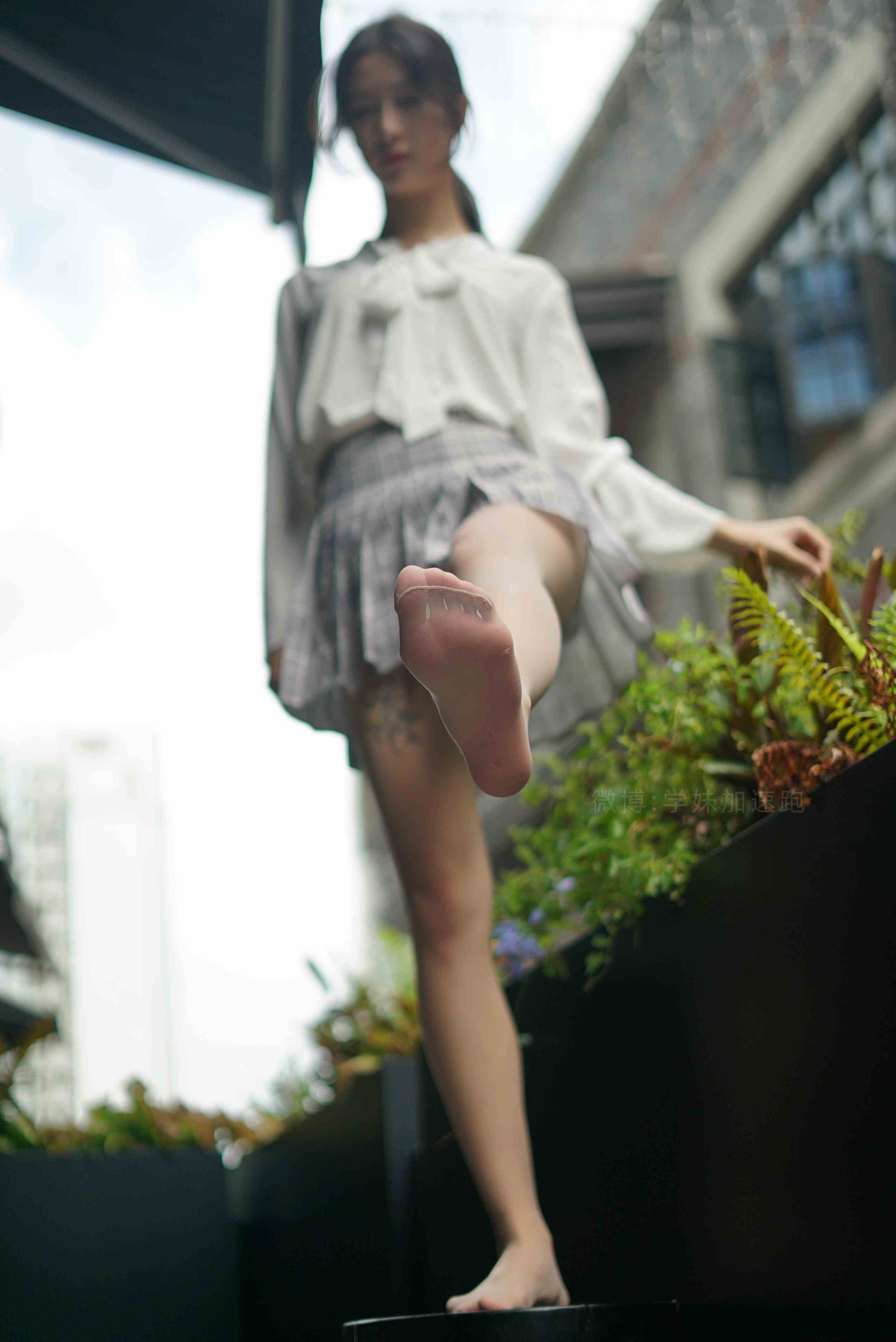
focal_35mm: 50
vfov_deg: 39.6
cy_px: 671
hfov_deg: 27.0
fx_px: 1864
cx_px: 448
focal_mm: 50
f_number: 1.8
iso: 200
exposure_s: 1/2500
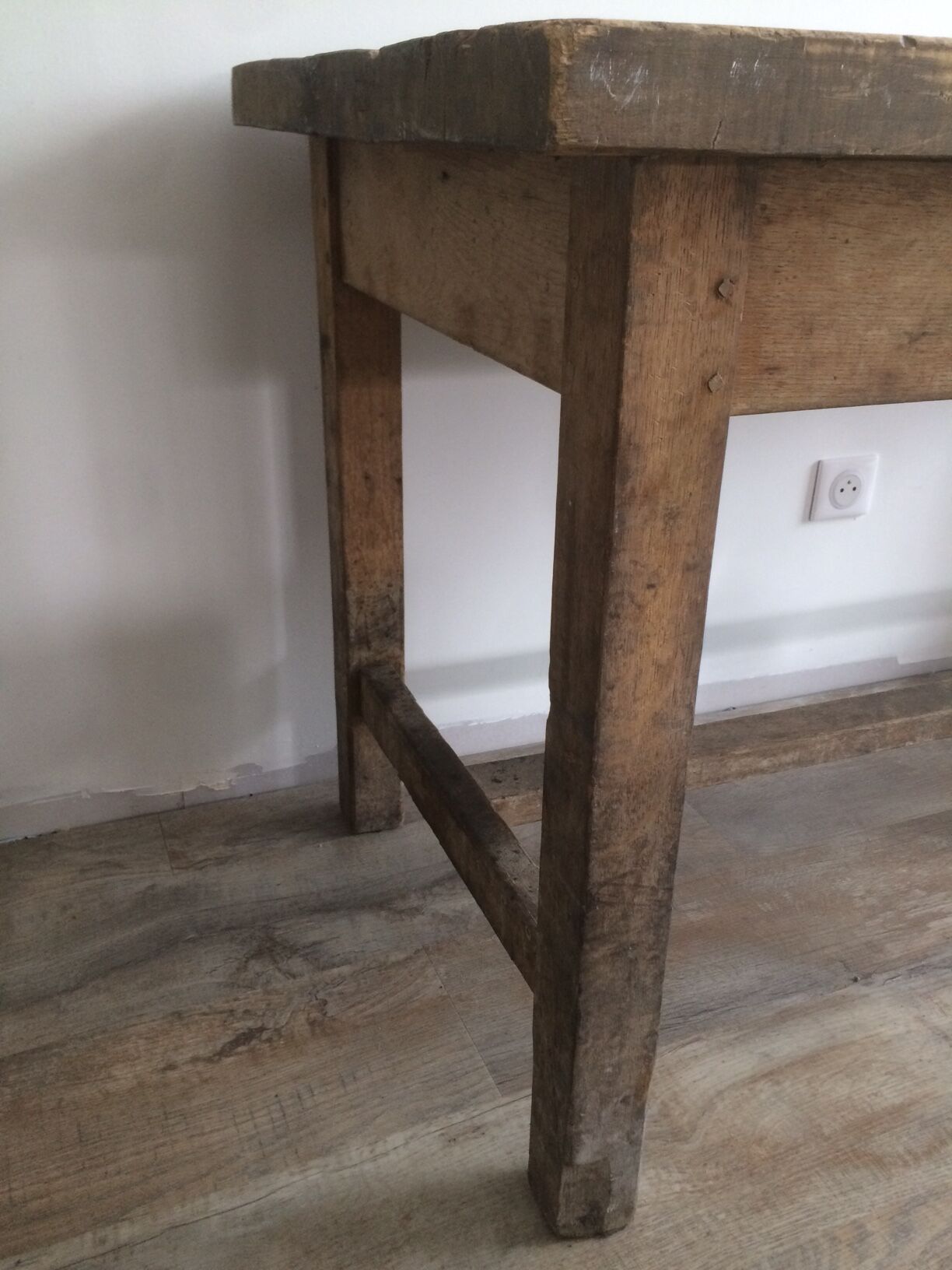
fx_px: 1063
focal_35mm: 29
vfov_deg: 61.7
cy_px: 635
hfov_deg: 48.2
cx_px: 476
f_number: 2.2
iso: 80
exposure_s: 1/33
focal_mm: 4.15
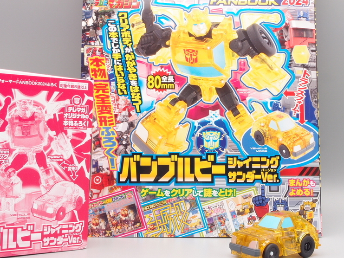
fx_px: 537
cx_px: 182
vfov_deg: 27.0
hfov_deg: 35.5
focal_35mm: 54
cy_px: 125
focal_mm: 10.83
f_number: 8
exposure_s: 1/5
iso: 100
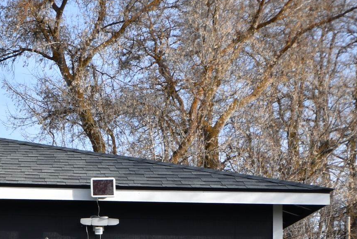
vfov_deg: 12.9
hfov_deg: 18.8
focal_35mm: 104
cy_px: 274
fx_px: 1032
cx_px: -37
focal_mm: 24
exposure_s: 1/250
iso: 200
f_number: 7.1
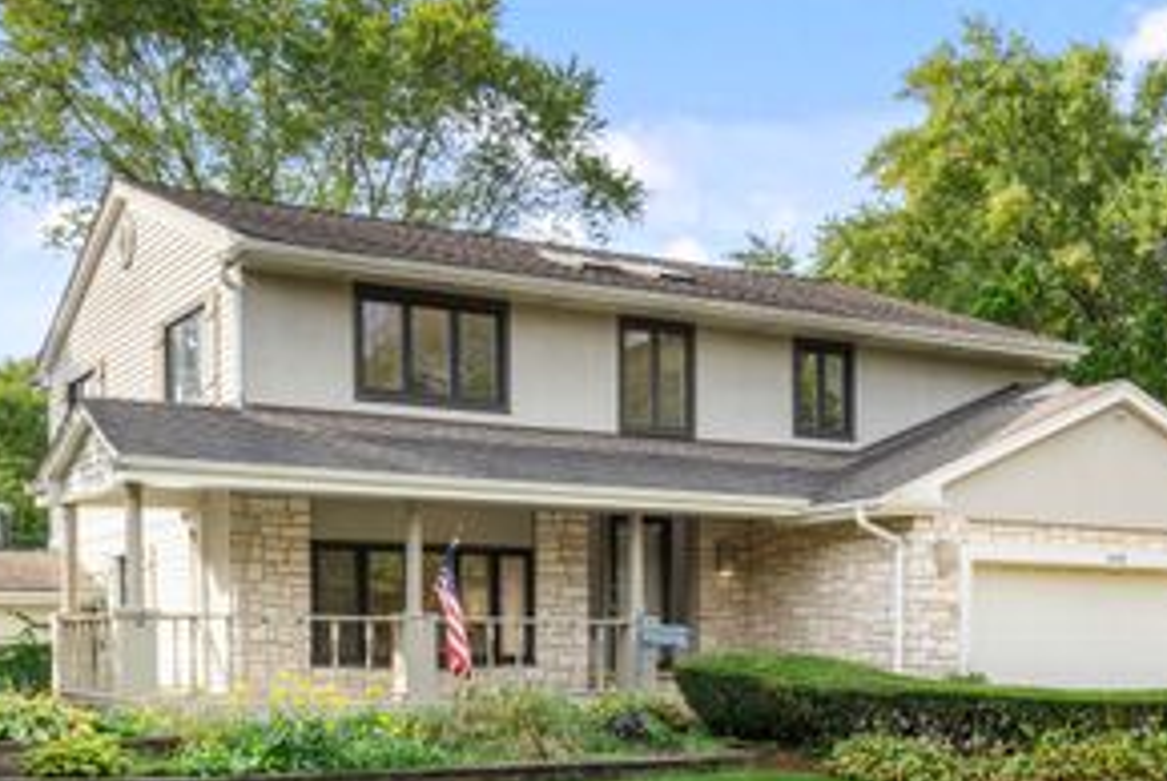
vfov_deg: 26.8
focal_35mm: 50
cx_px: 688
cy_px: 572
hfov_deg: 39.4
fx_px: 1622
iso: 200
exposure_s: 1/15
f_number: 9
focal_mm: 29
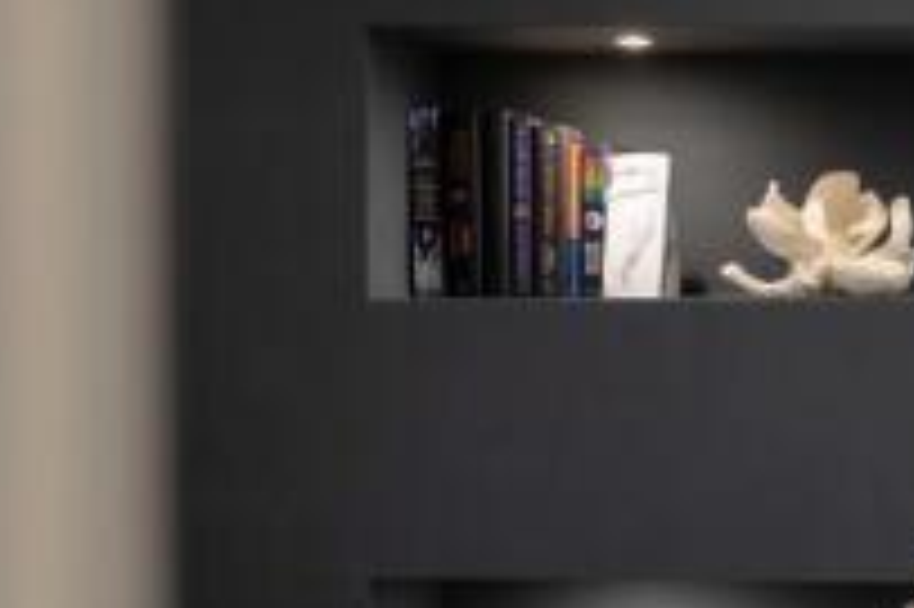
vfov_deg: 12.4
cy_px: 268
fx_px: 2802
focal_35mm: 110
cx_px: 1045
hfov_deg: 17.8
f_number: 2.8
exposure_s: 1/60
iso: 500
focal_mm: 47.2
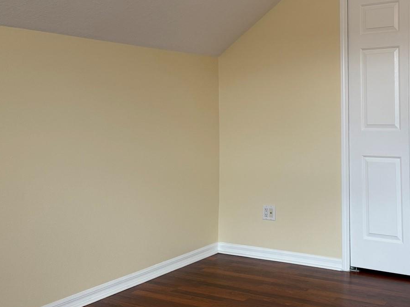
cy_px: 104
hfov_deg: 42.7
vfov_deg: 33.3
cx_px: 299
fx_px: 509
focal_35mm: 43
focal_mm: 6.76
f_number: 1.78
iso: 125
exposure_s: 1/120
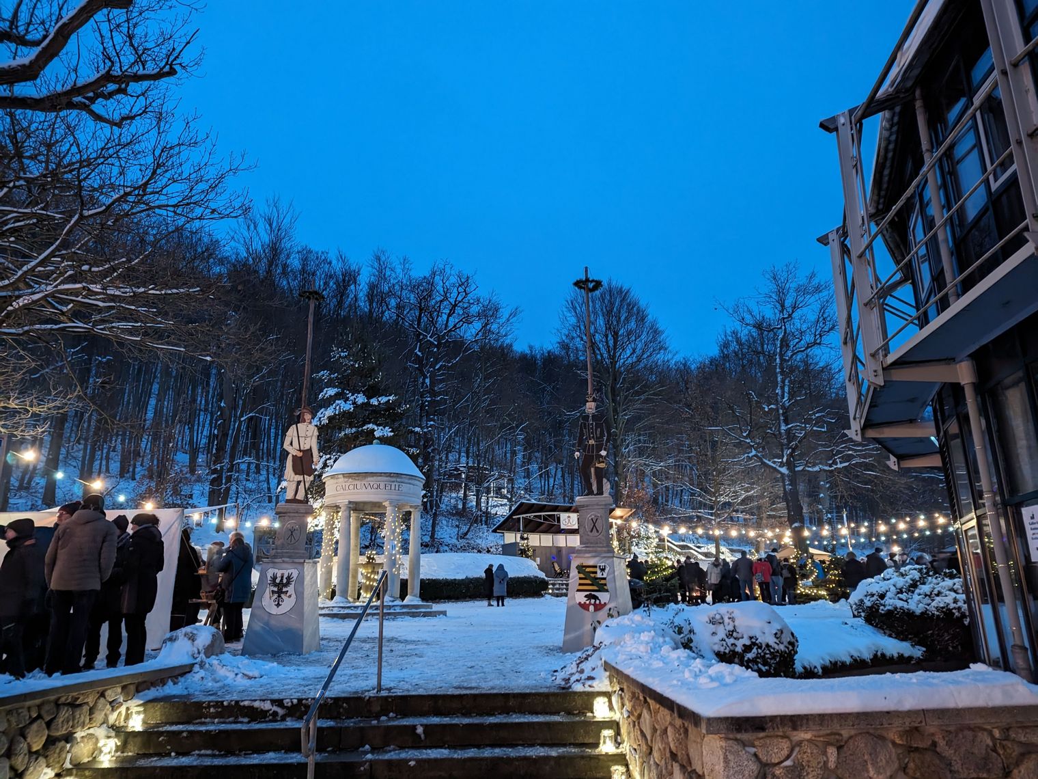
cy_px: 390
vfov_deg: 56.8
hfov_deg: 71.6
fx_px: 720
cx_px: 519
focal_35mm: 24
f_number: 1.85
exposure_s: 1/30.2
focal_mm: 6.81
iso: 1822
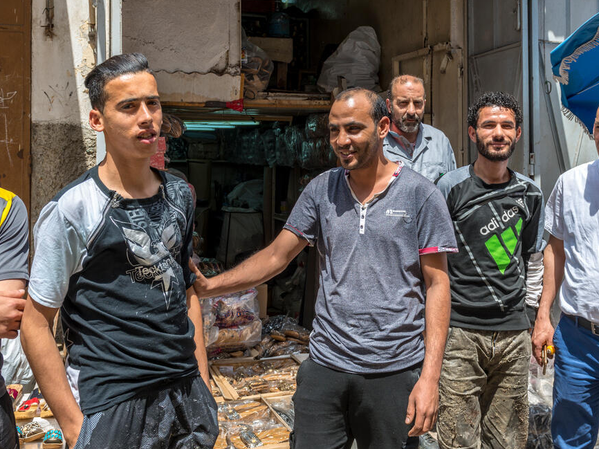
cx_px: 351
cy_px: 188
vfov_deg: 35.9
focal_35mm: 40
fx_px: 692
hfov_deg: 46.6
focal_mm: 24
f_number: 7.1
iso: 100
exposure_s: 1/250
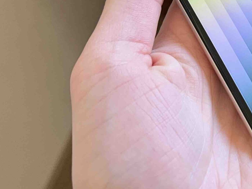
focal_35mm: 75
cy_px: 17
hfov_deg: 23.9
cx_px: 294
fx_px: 546
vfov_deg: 19.3
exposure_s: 1/60
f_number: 1.5
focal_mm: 5.7
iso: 250
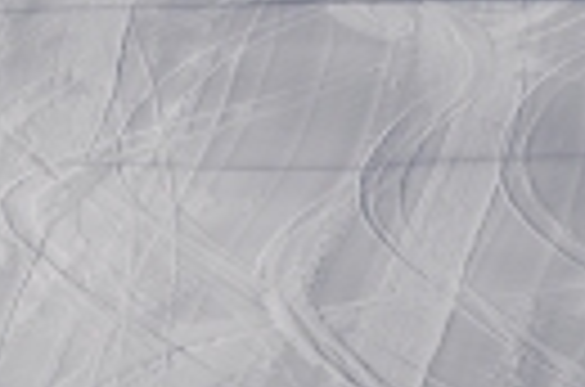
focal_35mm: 471
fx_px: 7633
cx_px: -117
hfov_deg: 4.4
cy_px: -34
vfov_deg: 2.9
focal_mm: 85
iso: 200
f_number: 7.1
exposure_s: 1/800
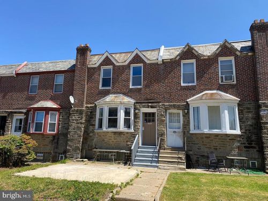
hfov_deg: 67.3
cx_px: 134
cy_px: 100
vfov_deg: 53.1
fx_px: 201
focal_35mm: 26
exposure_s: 1/2028
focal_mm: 4.25
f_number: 1.8
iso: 32
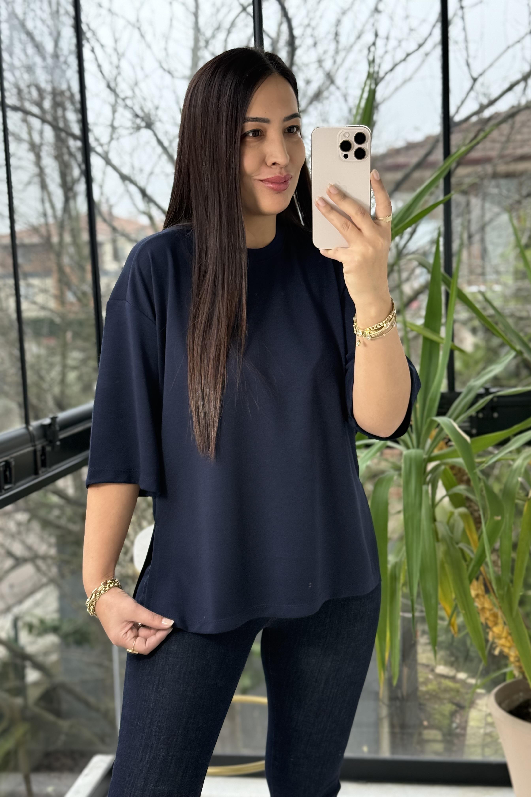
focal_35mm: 50
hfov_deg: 27.0
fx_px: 1106
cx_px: 280
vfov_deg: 39.6
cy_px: 398
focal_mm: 6.76
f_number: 1.78
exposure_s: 1/242
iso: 200
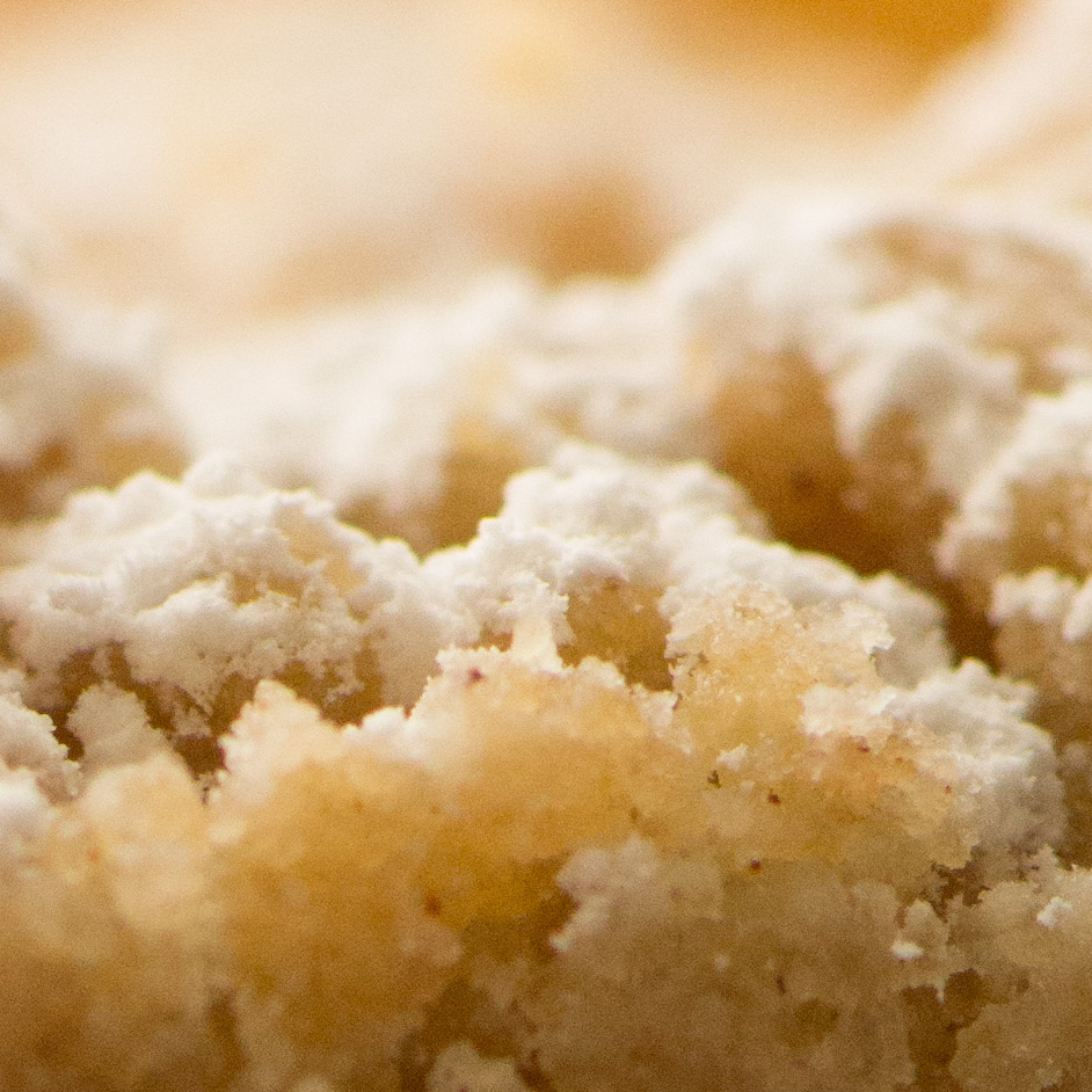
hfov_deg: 2.7
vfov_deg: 2.7
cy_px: 1956
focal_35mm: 655
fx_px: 23380
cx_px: -509
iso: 1600
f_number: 7.1
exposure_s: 1/500
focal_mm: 105
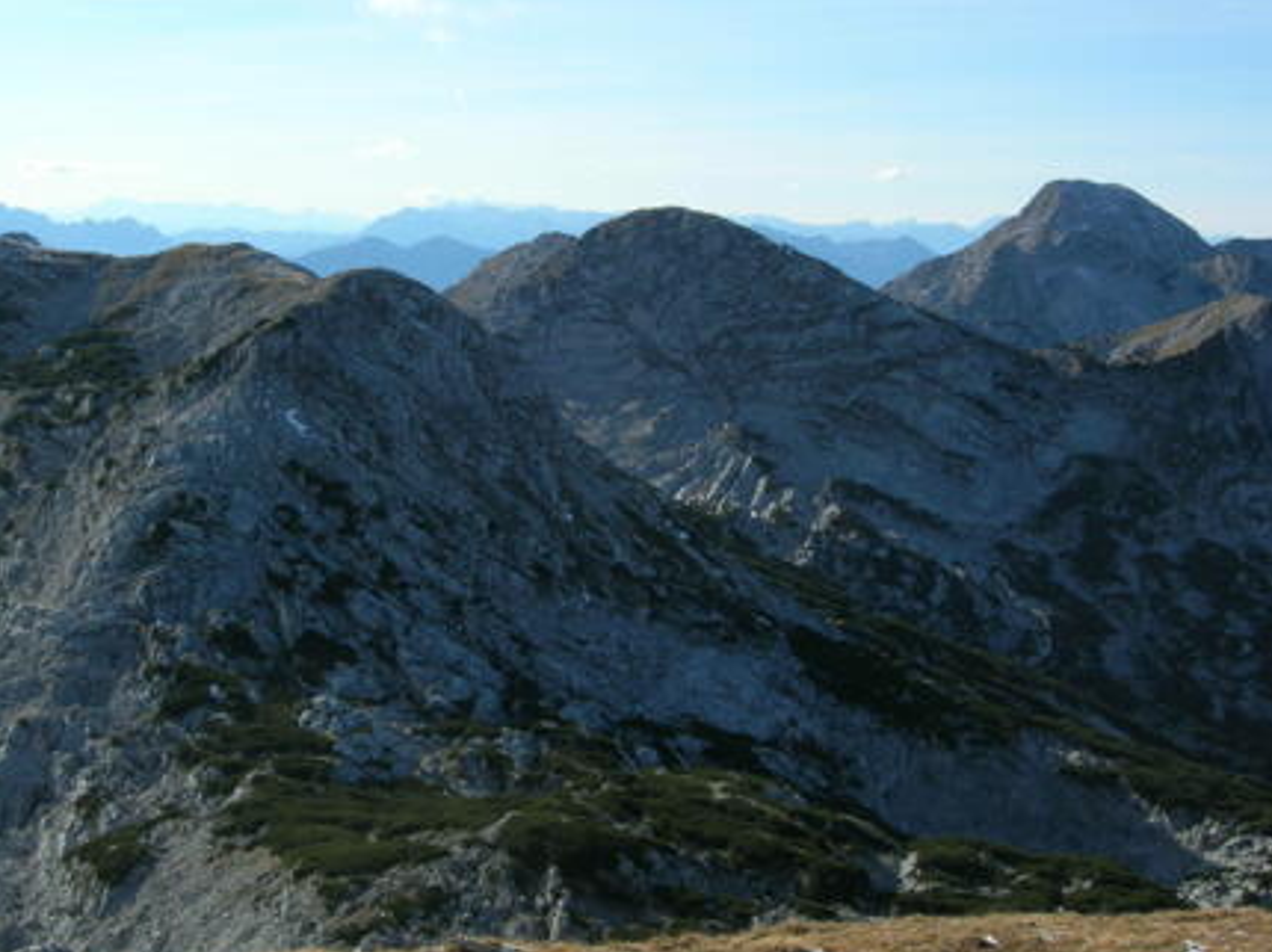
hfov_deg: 34.3
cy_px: 384
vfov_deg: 26.0
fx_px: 2057
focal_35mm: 56
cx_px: 531
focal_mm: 8.5
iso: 64
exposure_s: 1/493
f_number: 4.9
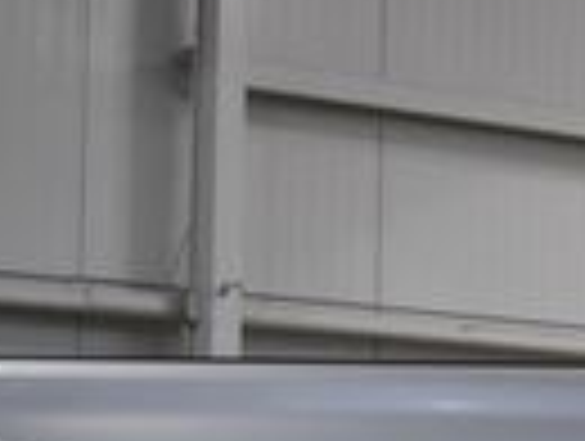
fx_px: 2641
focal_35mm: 156
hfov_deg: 11.4
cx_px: 1188
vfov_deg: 9.4
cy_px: 529
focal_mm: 22
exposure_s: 1/80
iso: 400
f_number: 4.5
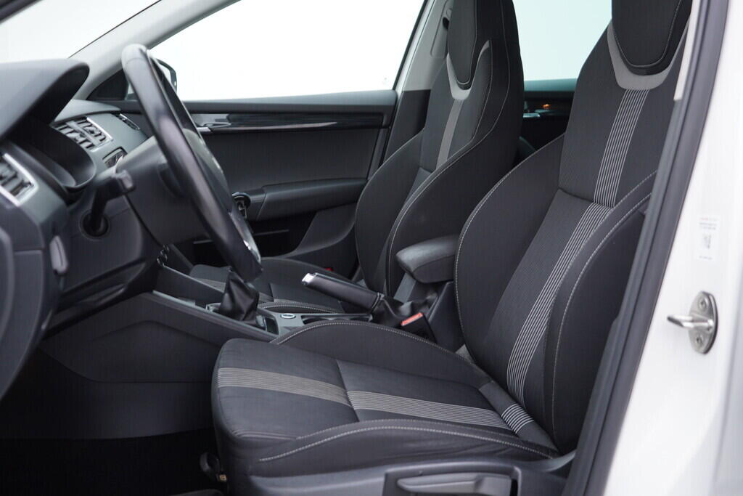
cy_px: 248
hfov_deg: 53.1
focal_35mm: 36
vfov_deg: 36.9
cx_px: 372
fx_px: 743
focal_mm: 24
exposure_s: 1/40
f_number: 2.8
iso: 125
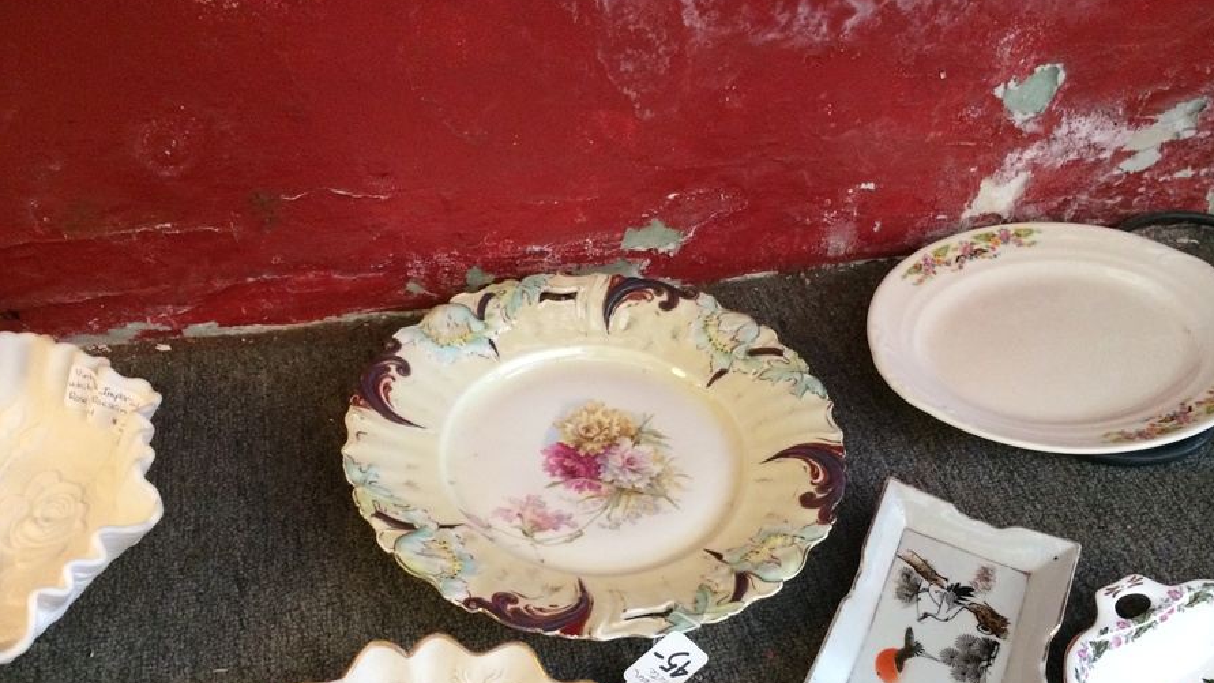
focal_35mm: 33
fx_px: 1062
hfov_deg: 59.5
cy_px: 441
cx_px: 612
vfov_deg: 35.4
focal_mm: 4.12
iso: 320
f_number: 2.2
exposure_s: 1/20
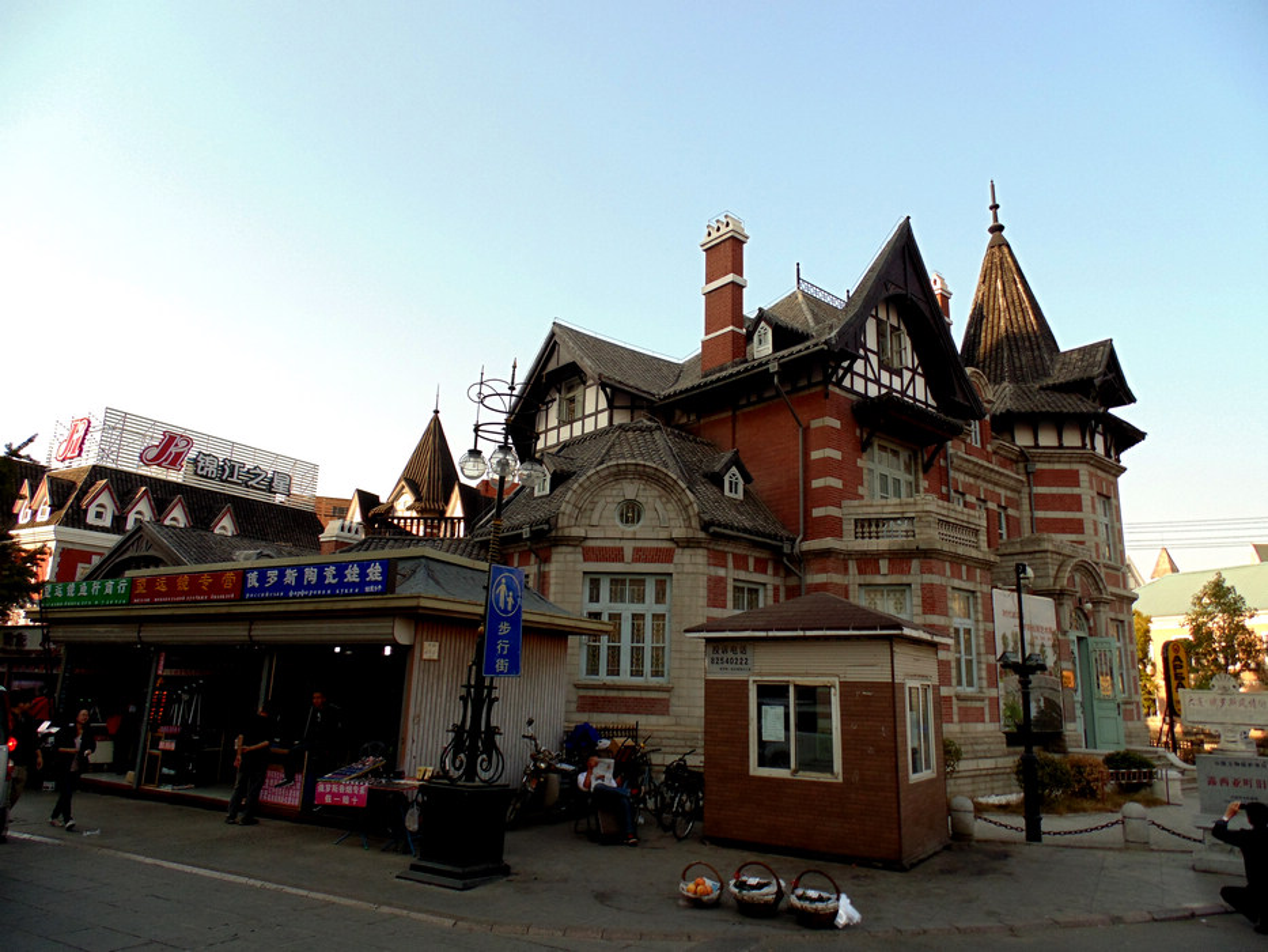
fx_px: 806
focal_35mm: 22
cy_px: 476
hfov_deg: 76.4
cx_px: 634
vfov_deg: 61.1
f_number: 3.1
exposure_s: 1/400
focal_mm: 4
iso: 80
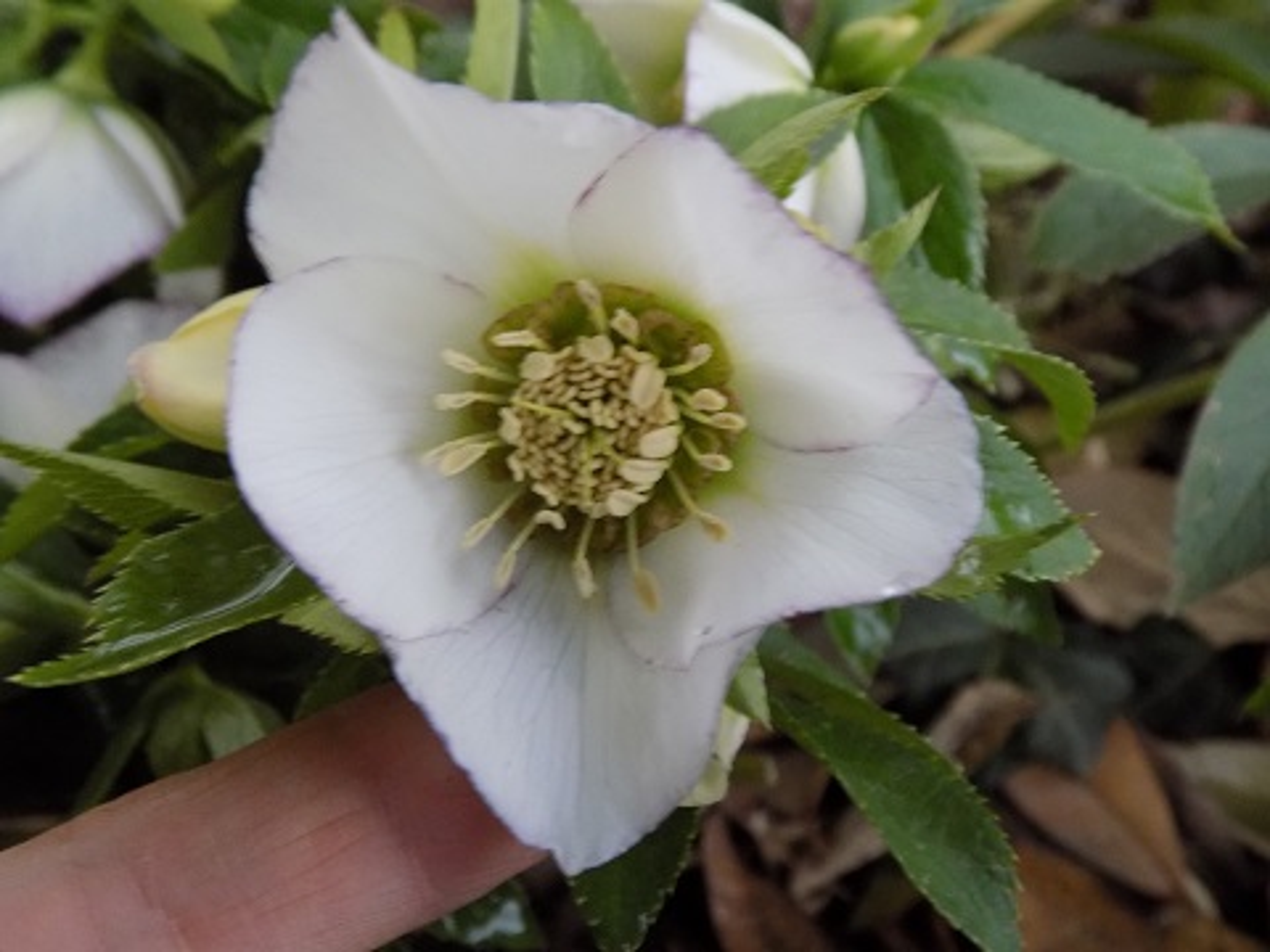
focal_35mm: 34
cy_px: 476
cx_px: 635
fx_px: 1247
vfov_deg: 41.8
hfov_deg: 54.0
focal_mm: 6.1
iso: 400
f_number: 3.4
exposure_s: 1/20
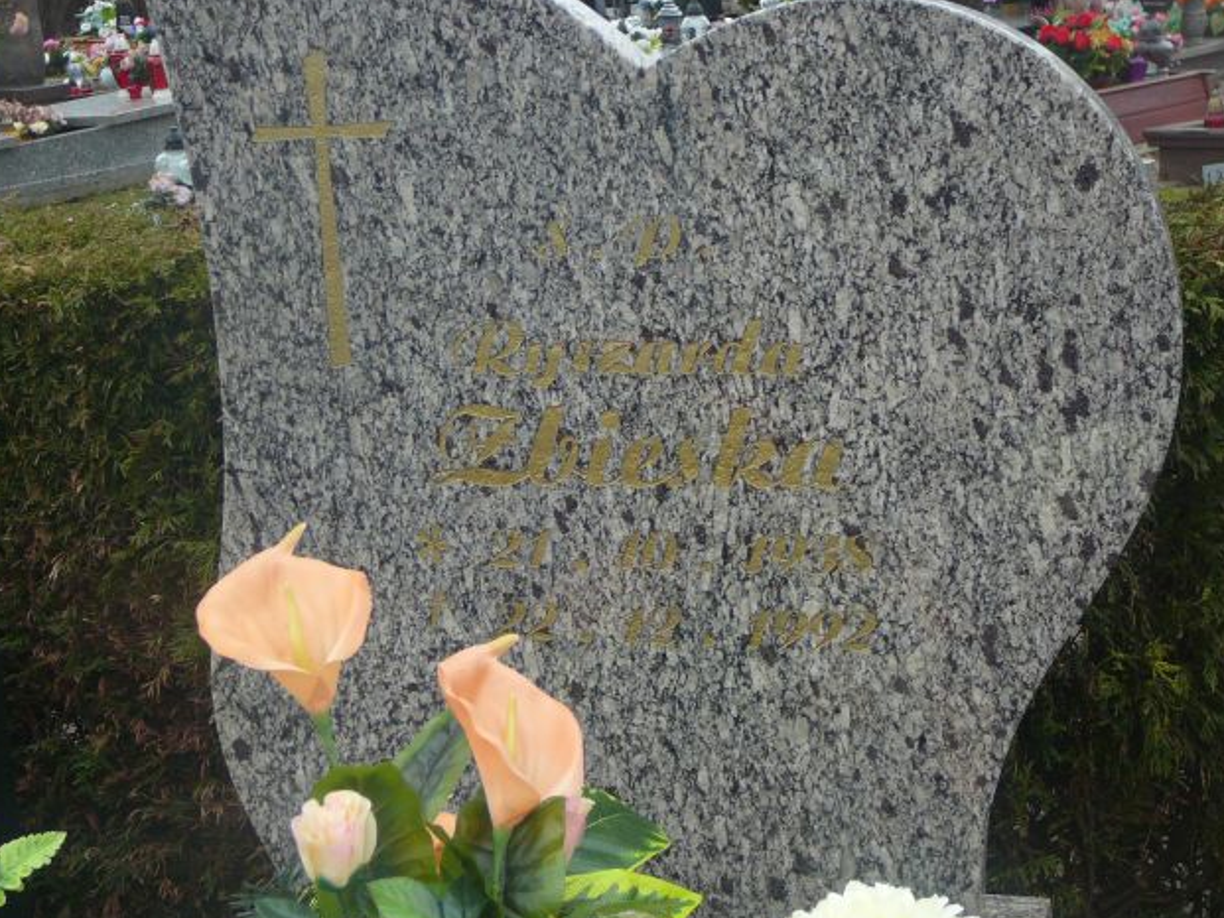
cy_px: 467
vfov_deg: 21.9
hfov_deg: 29.0
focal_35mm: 67
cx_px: 603
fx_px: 2370
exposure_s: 1/50
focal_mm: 9.7
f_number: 3.6
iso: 100
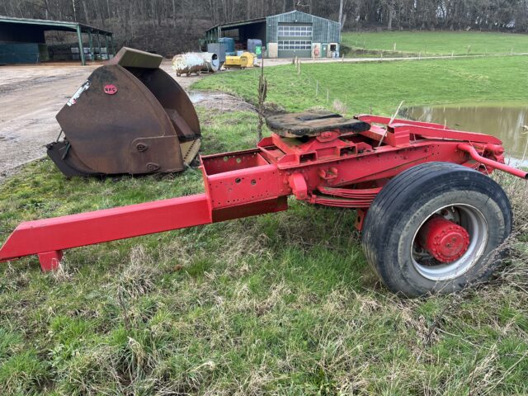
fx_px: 397
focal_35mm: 26
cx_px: 264
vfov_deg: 53.1
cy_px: 198
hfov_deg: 67.3
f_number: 1.6
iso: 80
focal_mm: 5.1
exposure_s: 1/121
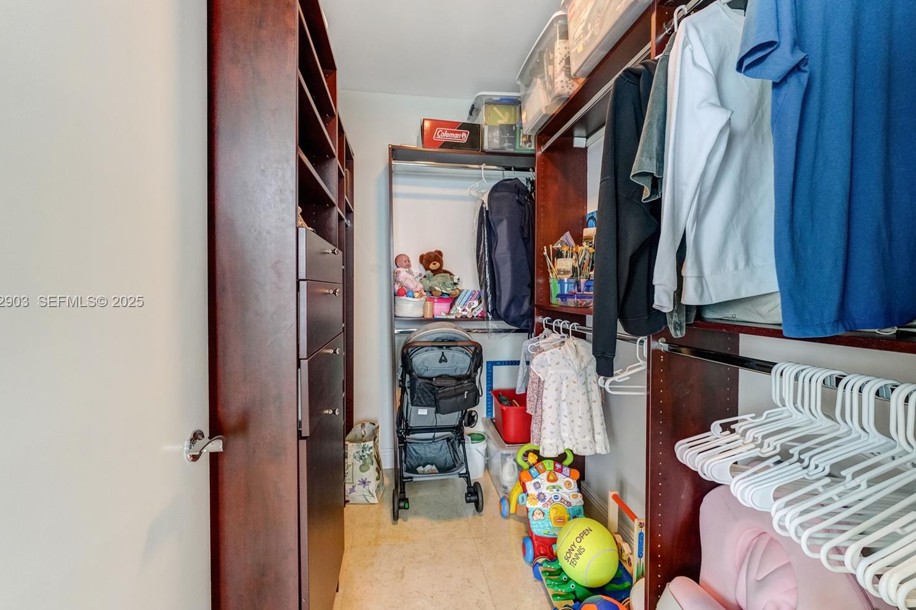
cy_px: 302
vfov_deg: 77.3
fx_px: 382
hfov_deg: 100.4
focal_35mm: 15
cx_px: 443
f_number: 9
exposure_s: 1/30
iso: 2000
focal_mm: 14
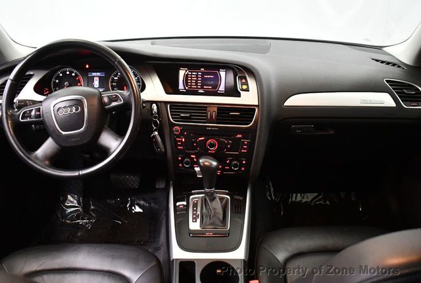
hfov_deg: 53.1
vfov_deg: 37.0
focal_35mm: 36
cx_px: 210
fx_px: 422
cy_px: 142
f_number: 3.5
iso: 3600
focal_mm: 18
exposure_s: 1/60
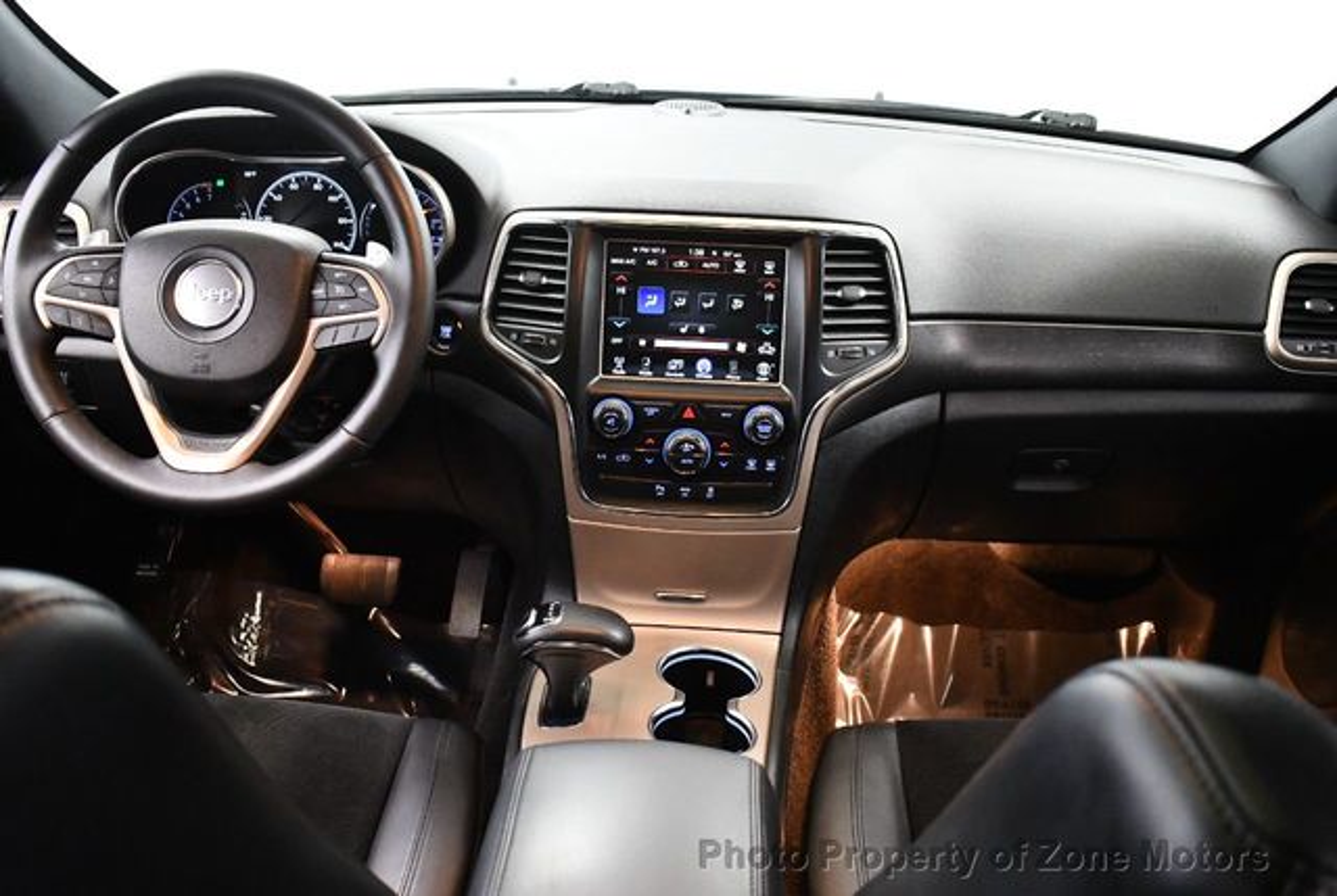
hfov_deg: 53.1
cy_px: 448
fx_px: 1339
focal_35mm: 36
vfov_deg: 37.0
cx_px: 668
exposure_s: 1/60
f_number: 3.5
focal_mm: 18
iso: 4500
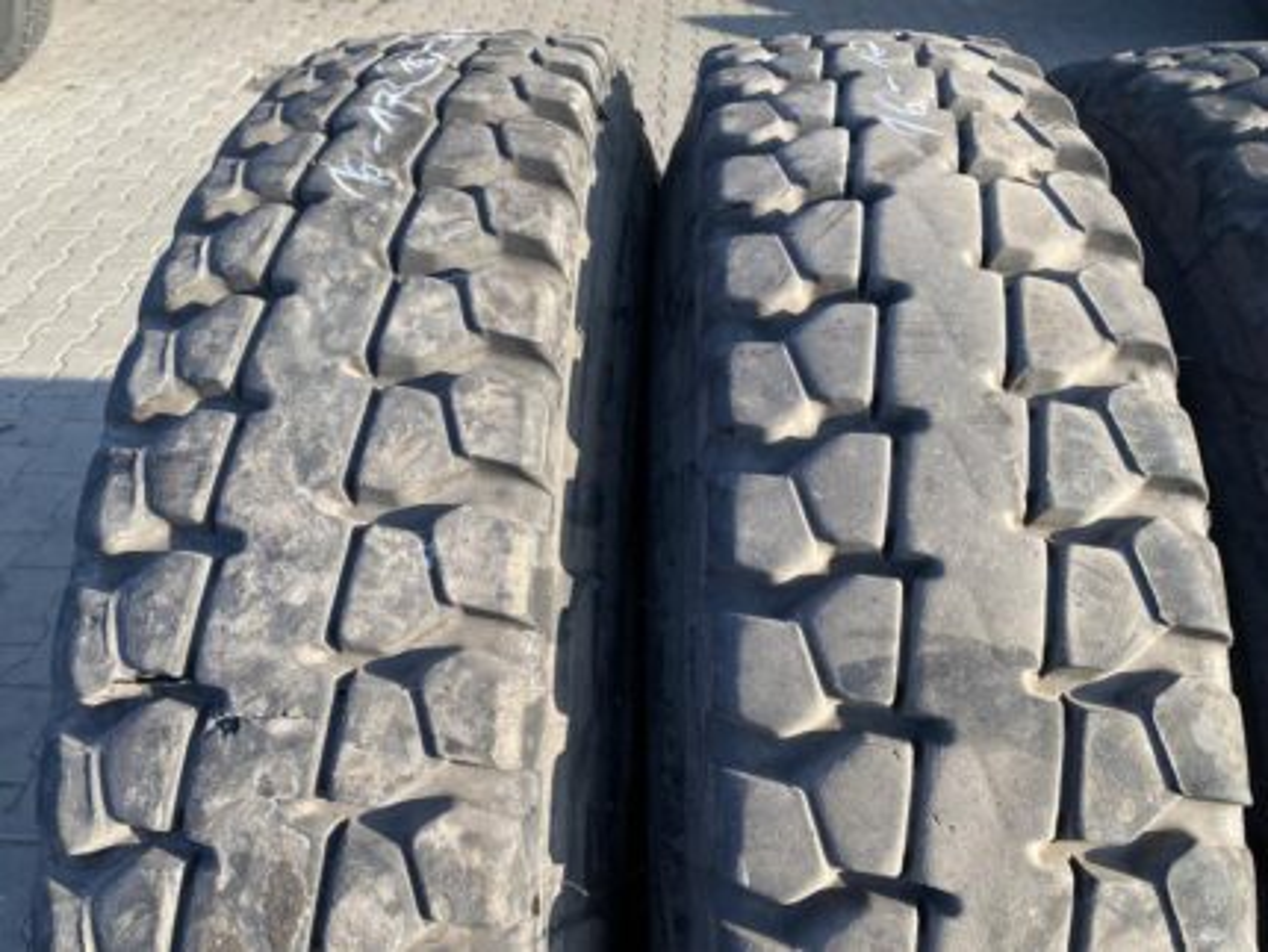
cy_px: 476
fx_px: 953
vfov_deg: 53.1
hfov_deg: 67.3
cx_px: 634
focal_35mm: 26
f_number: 1.8
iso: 32
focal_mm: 4.25
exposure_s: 1/429
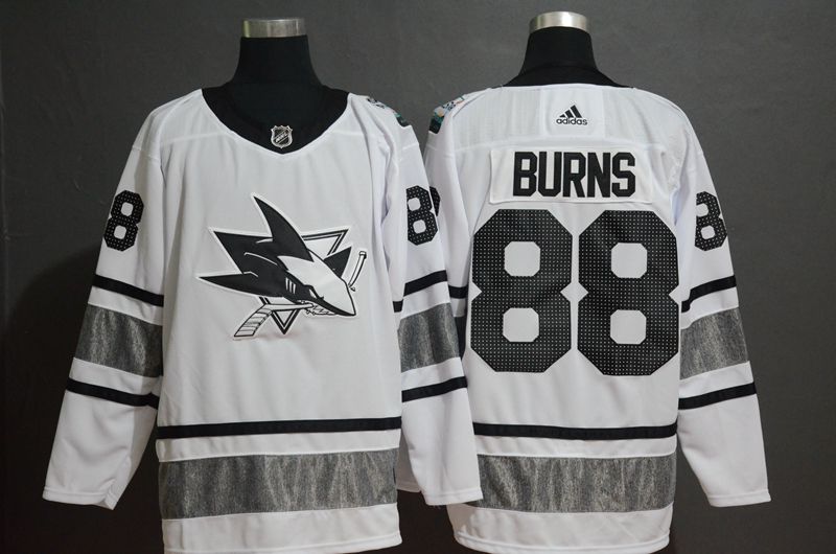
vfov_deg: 21.5
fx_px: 1460
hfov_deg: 32.0
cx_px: 418
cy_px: 277
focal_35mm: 63
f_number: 6.3
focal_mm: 42
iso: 4000
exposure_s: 1/25
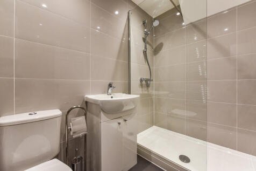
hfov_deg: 104.3
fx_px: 100
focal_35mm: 14
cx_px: 128
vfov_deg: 81.2
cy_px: 86
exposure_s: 1/25
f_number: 8
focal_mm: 14
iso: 400
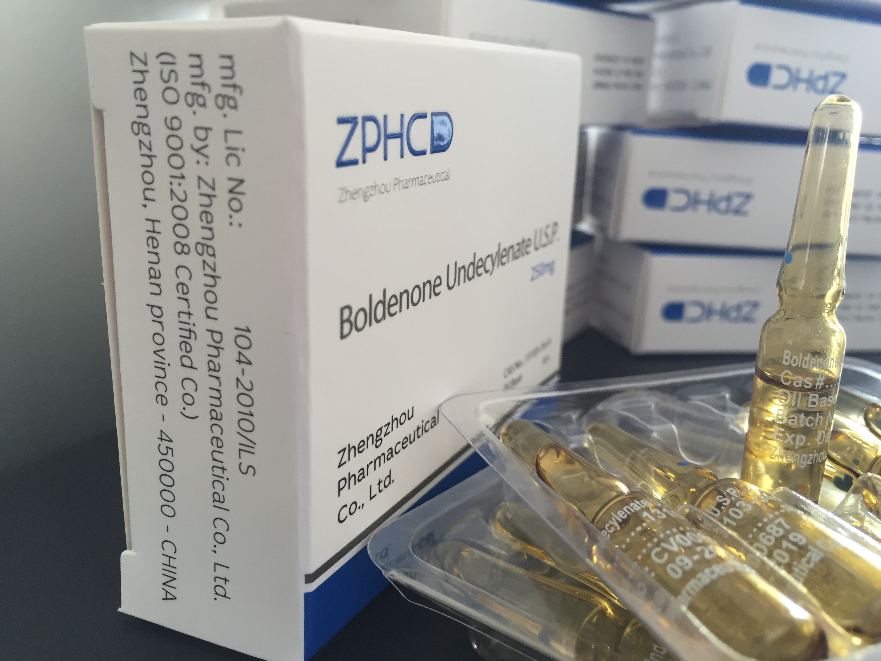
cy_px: 328
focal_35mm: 30
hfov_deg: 60.0
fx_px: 763
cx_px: 454
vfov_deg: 46.8
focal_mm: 4.15
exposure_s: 1/40
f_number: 2.2
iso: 32
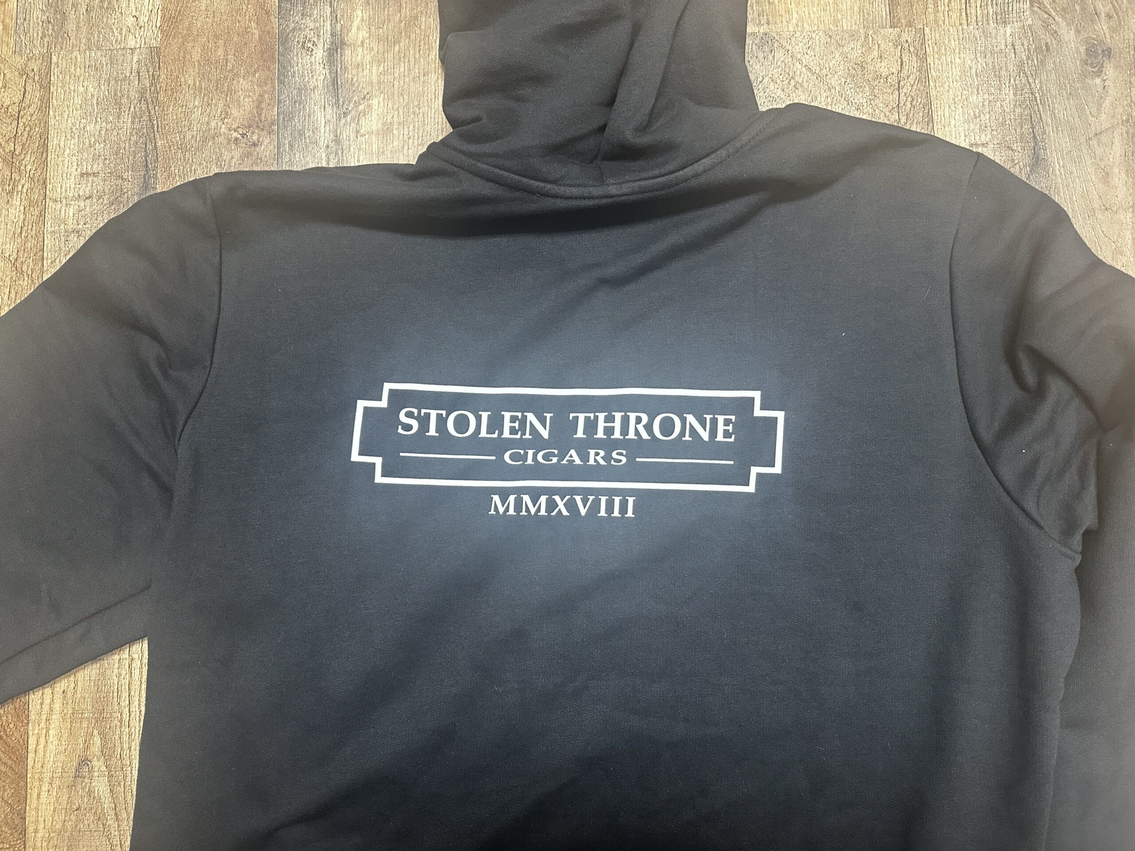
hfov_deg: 71.6
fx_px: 787
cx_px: 568
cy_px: 426
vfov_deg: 56.8
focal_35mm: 24
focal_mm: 6.86
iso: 500
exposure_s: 1/60
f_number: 1.78
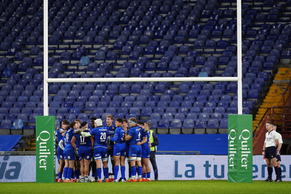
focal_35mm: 400
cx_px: 146
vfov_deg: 3.4
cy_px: 97
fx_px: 3232
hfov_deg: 5.2
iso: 2000
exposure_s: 1/1600
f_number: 2.8
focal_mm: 400
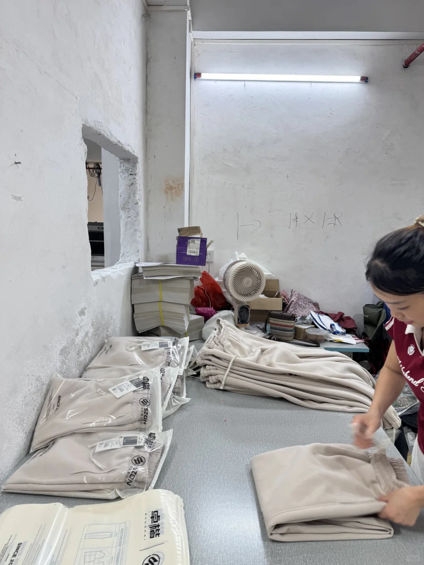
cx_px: 212
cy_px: 282
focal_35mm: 24
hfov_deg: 56.8
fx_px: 392
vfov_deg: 71.6
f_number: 1.78
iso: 64
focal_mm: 6.76
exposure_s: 1/100
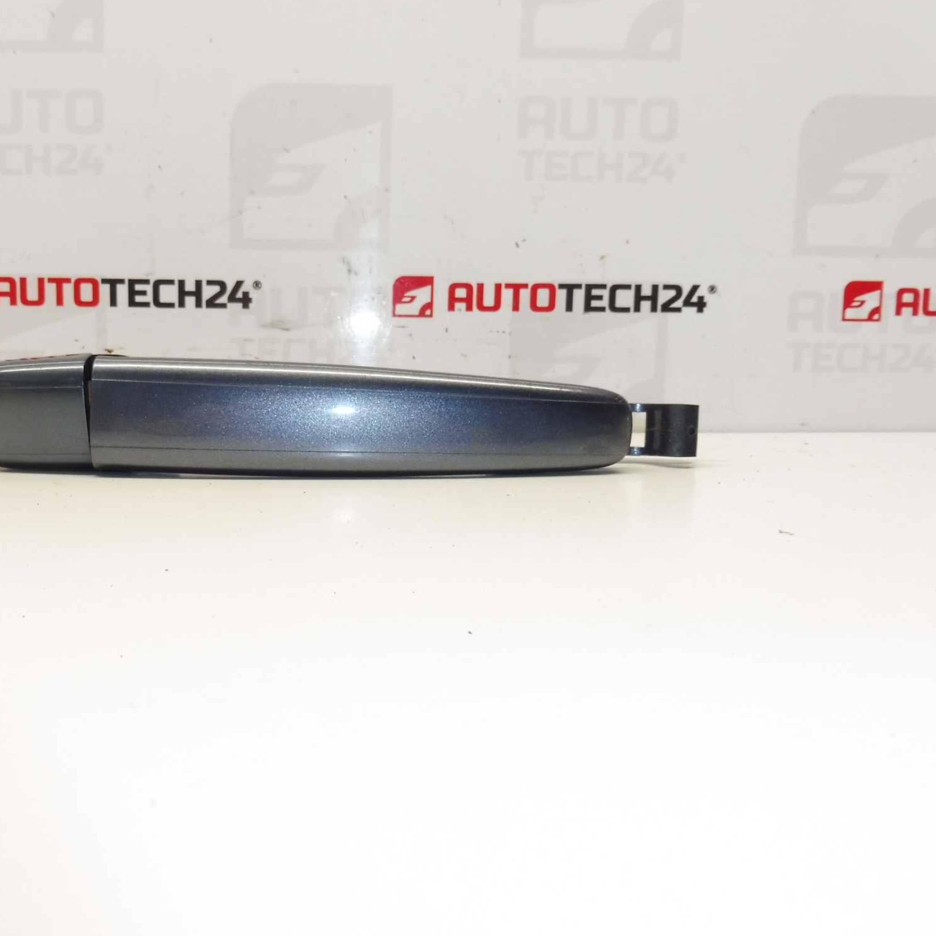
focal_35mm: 29
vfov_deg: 55.6
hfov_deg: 54.6
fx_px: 887
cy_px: 473
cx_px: 322
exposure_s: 1/80
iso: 200
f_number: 3.5
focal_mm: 4.3
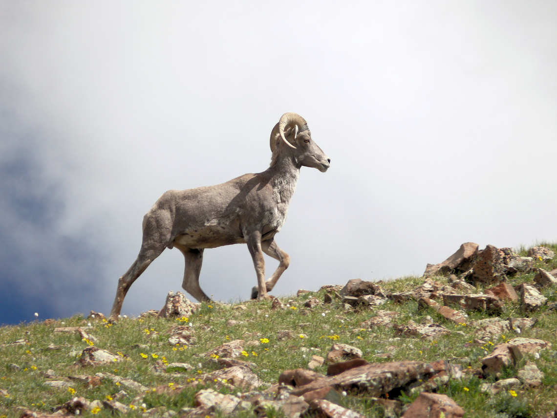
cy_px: 209
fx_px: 6758
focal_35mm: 420
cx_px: 278
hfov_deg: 4.7
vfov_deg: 3.5
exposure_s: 1/160
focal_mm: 88.8
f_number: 4
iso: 100
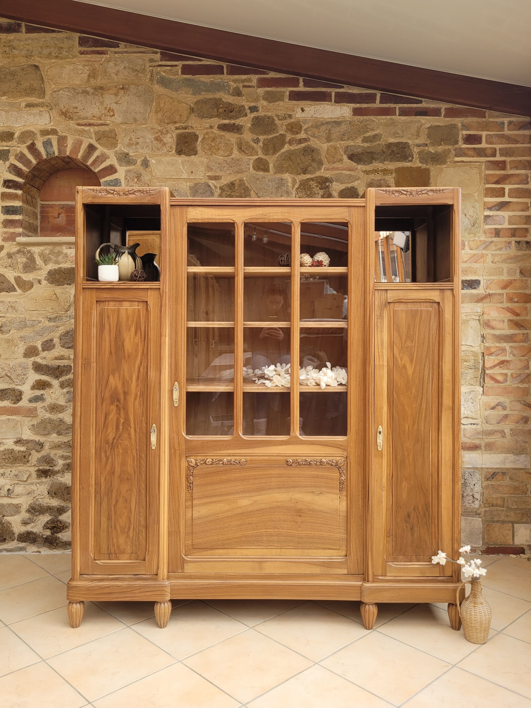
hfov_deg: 53.1
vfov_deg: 67.3
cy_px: 354
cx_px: 266
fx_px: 532
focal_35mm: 26
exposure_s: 1/196
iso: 40
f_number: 1.8
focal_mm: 5.4
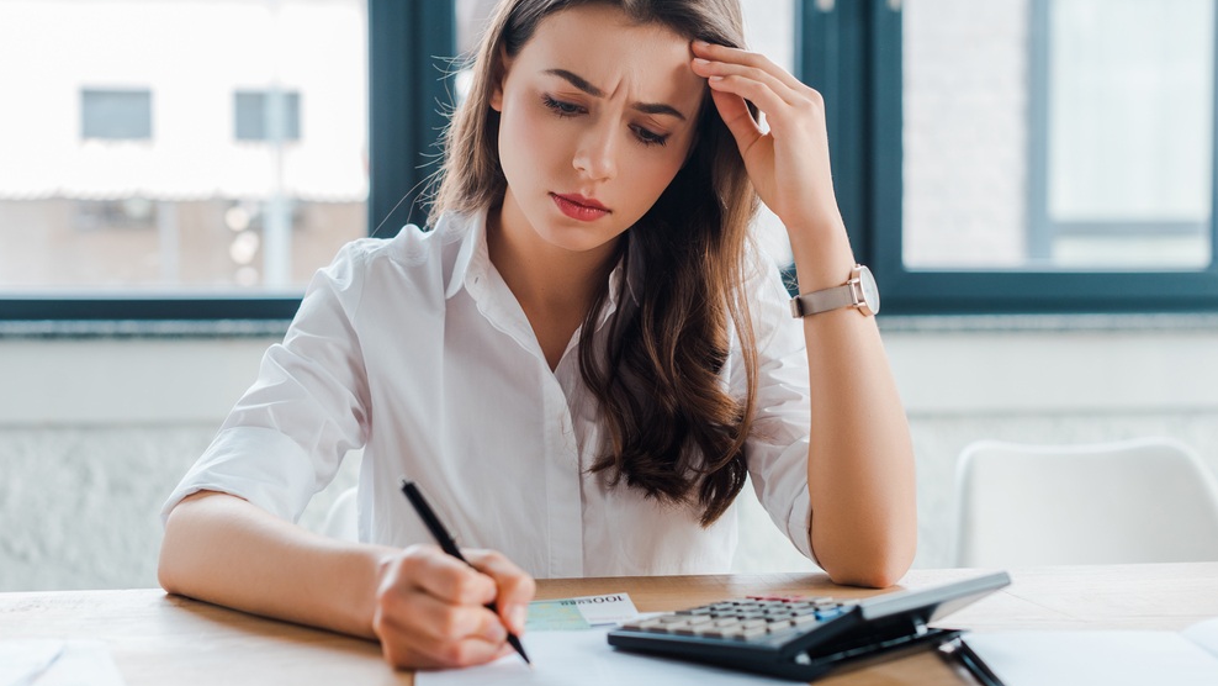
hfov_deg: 39.2
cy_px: 383
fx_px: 1712
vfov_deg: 22.6
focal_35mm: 53
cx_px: 608
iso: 320
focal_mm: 50
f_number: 3.5
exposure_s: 1/160
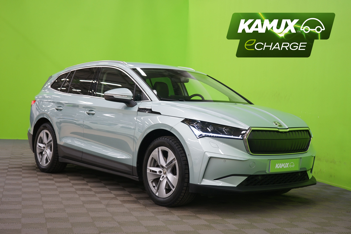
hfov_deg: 38.2
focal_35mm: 52
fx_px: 507
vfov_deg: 26.0
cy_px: 117
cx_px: 176
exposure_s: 1/8
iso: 400
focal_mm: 52
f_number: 5
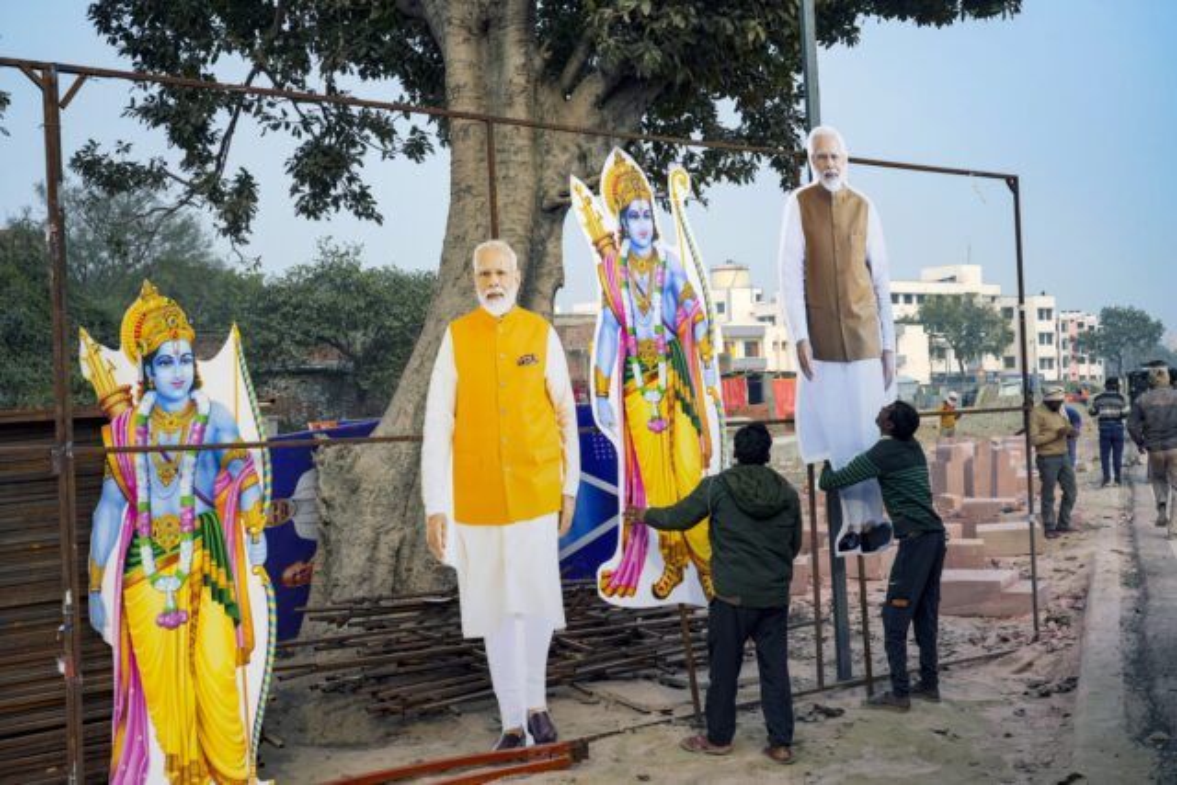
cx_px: 588
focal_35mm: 42
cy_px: 392
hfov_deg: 46.4
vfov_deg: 31.9
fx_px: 1373
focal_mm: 42
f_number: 9
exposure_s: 1/250
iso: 200
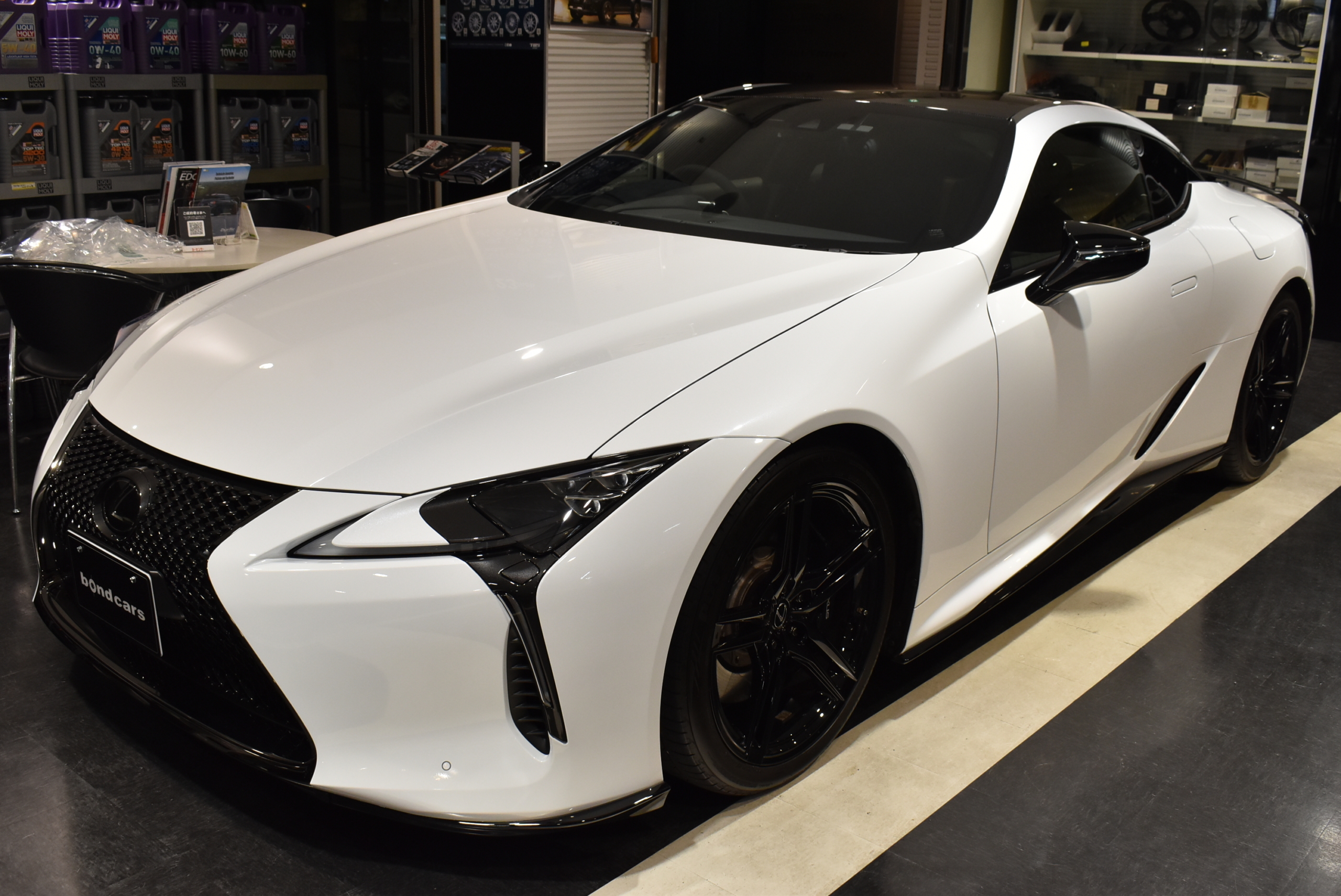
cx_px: 670
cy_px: 448
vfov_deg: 38.4
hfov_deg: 55.1
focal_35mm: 34
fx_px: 1286
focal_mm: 23
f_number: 8
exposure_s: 1/40
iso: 900
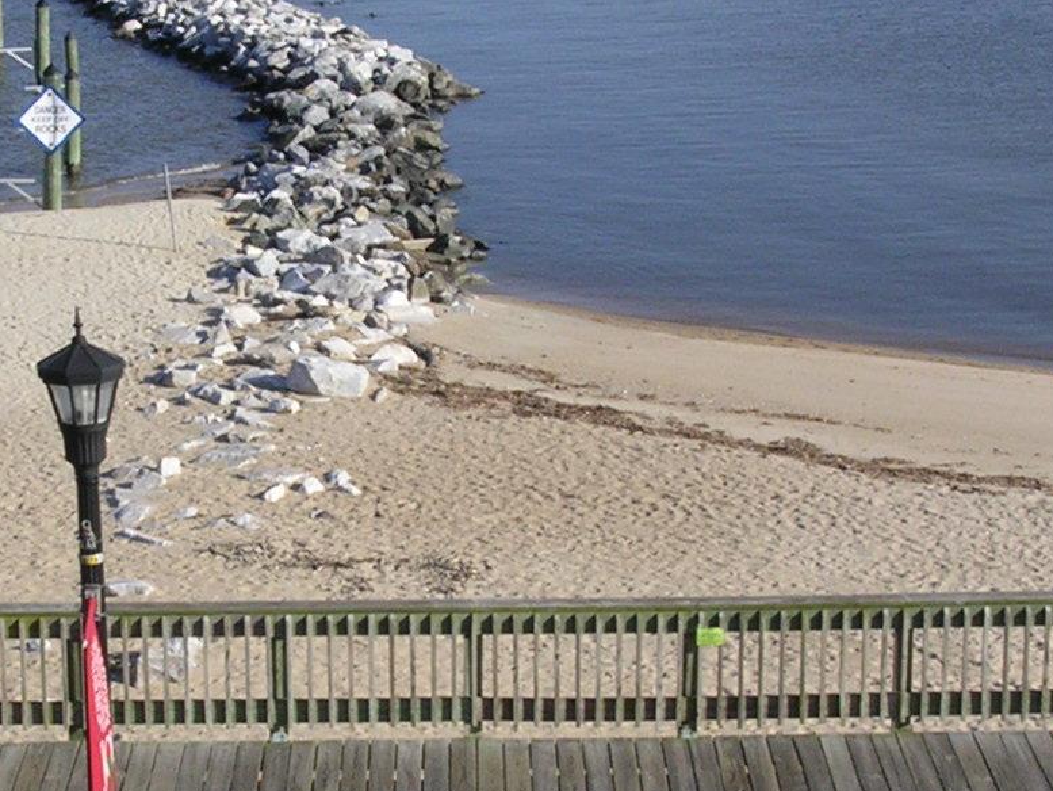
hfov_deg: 19.6
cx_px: 336
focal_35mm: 100
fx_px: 3043
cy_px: 431
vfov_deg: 14.8
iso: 100
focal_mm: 5.8
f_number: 5.6
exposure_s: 1/308
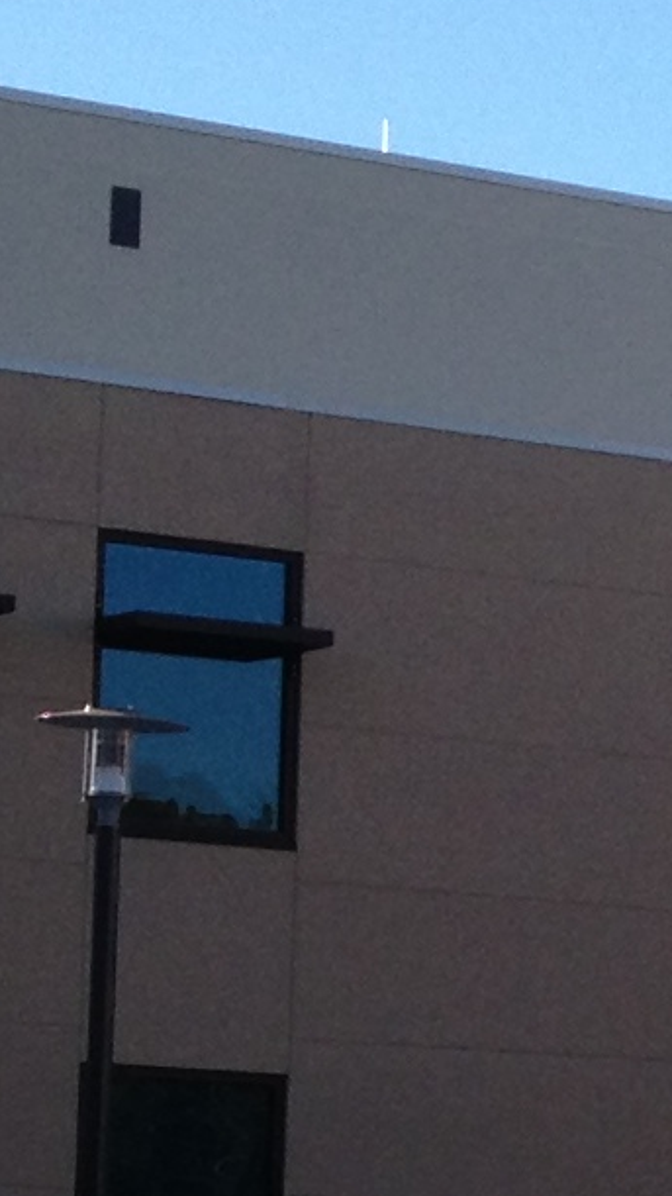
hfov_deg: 5.4
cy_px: 1022
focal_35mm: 204
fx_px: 6464
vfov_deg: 10.5
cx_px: 2318
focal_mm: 4.28
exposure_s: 1/615
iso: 50
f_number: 2.4
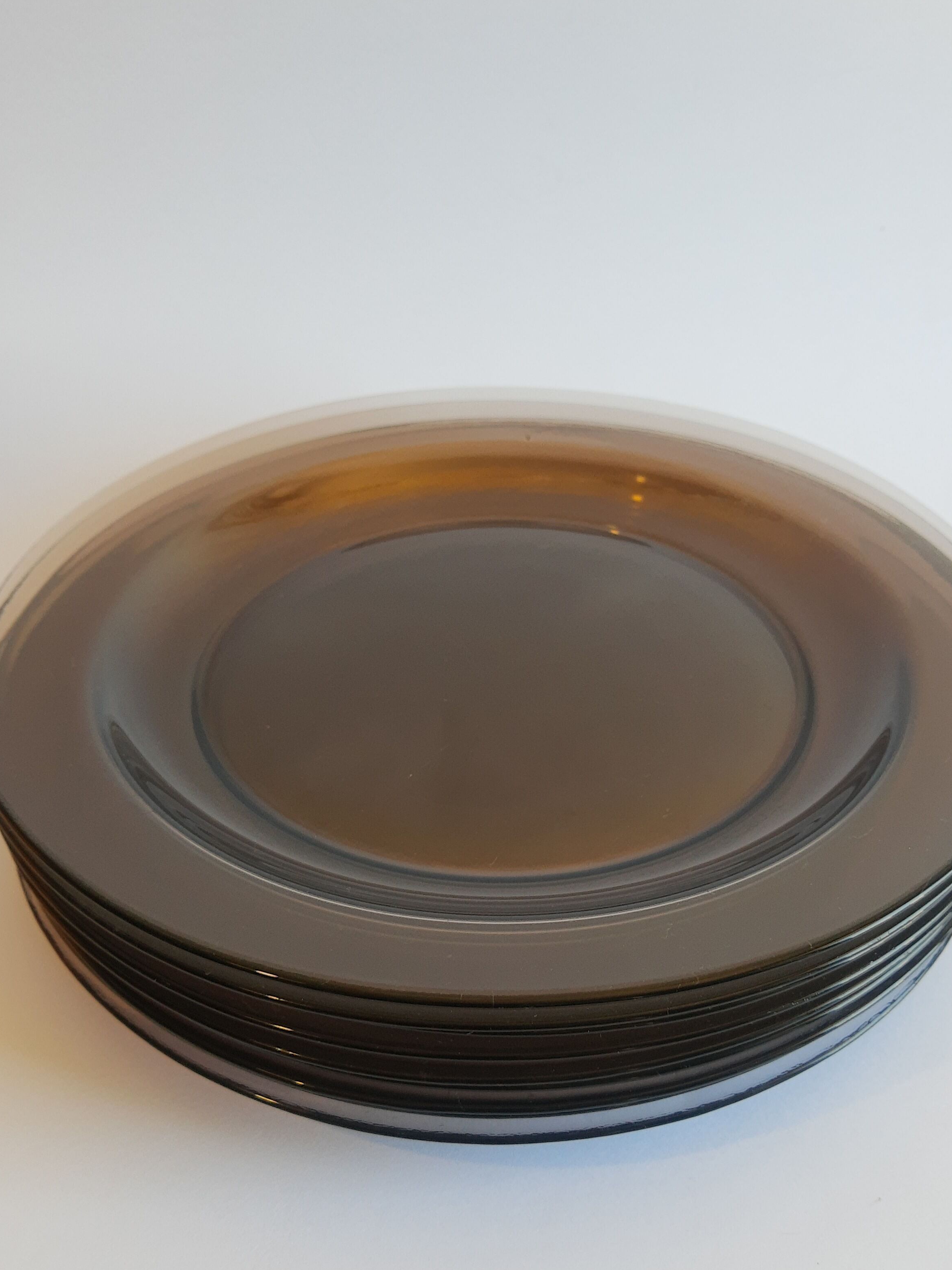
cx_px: 523
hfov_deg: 41.7
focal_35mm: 34
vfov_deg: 53.7
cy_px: 729
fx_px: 1247
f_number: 1.8
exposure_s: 1/50
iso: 72
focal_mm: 3.95
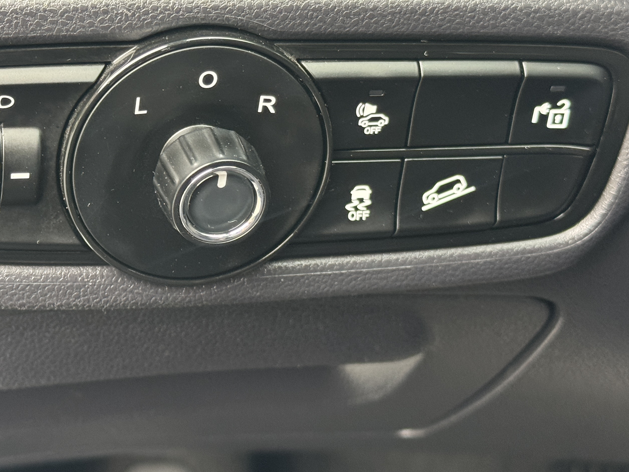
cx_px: 229
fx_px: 1399
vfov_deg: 19.0
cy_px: 129
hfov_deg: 25.2
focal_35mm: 77
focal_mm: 6.76
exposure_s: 1/53
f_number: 1.78
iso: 250
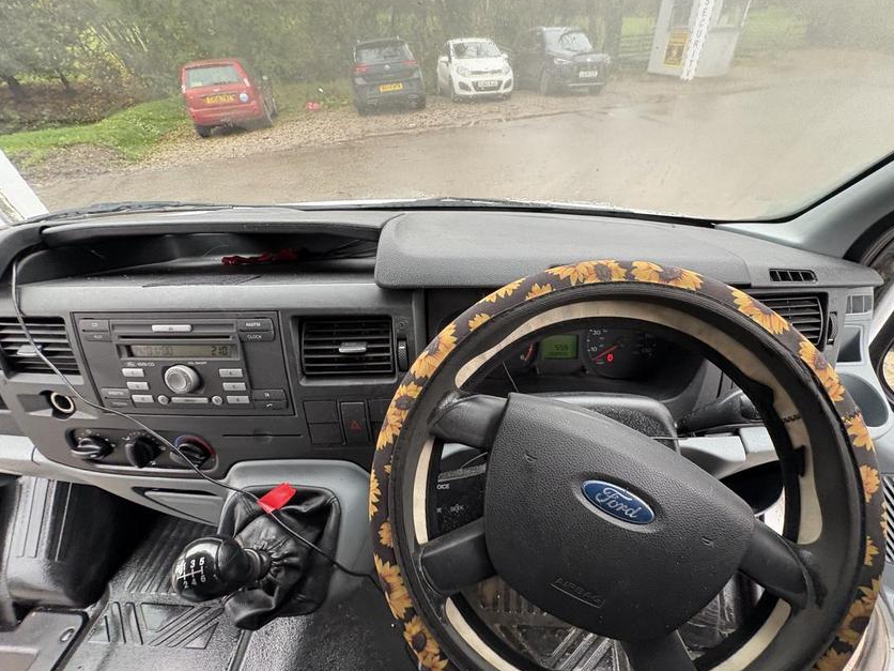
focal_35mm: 15
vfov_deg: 81.7
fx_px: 387
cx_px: 477
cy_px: 351
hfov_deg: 98.0
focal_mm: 2.22
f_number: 2.2
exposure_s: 1/68
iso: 200
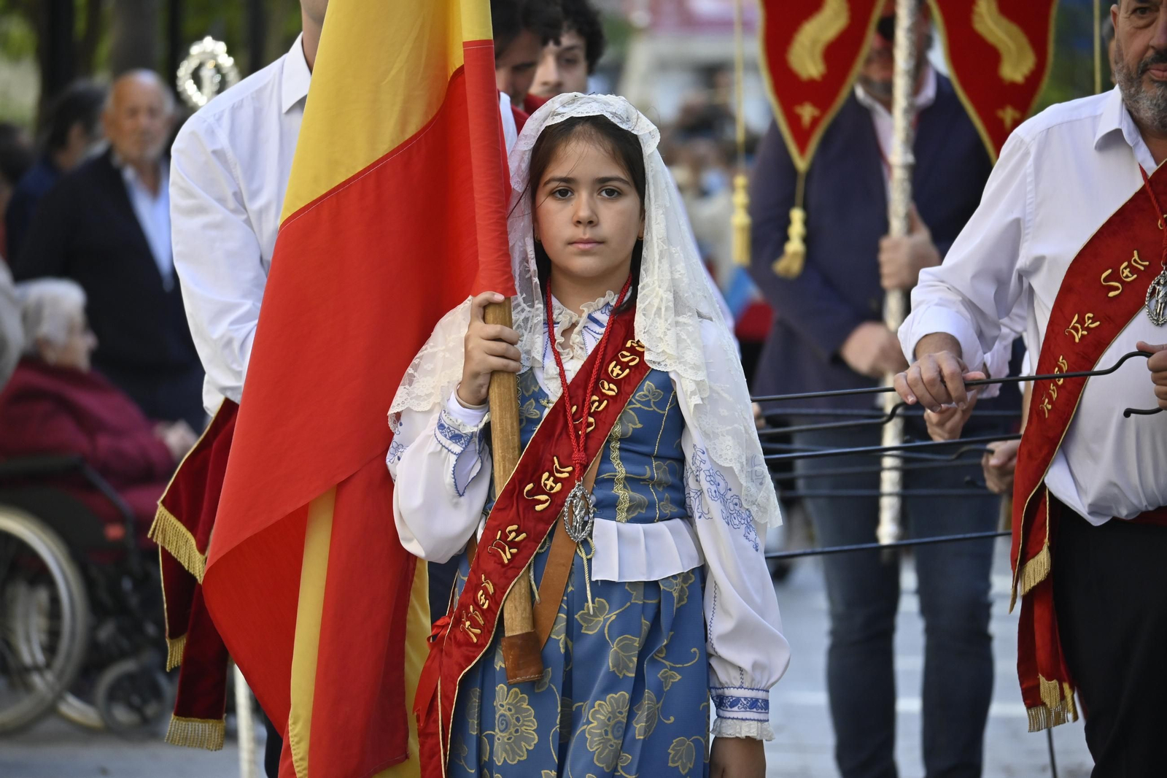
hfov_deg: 5.5
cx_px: 584
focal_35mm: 375
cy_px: 389
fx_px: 12153
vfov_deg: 3.7
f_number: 6.3
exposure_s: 1/500
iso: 800
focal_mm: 250
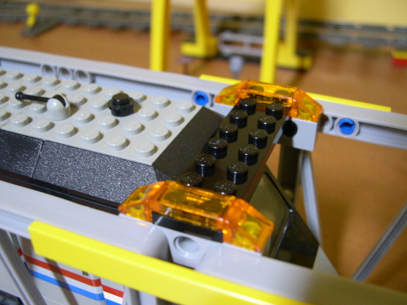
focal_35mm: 38
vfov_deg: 37.7
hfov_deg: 49.0
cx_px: 204
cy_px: 152
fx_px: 447
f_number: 2.8
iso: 187
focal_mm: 8
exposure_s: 1/4.7
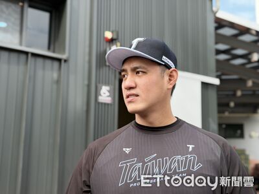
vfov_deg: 30.3
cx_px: 130
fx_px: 359
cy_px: 97
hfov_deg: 39.7
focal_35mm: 48
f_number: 1.78
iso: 64
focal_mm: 6.76
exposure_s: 1/1027
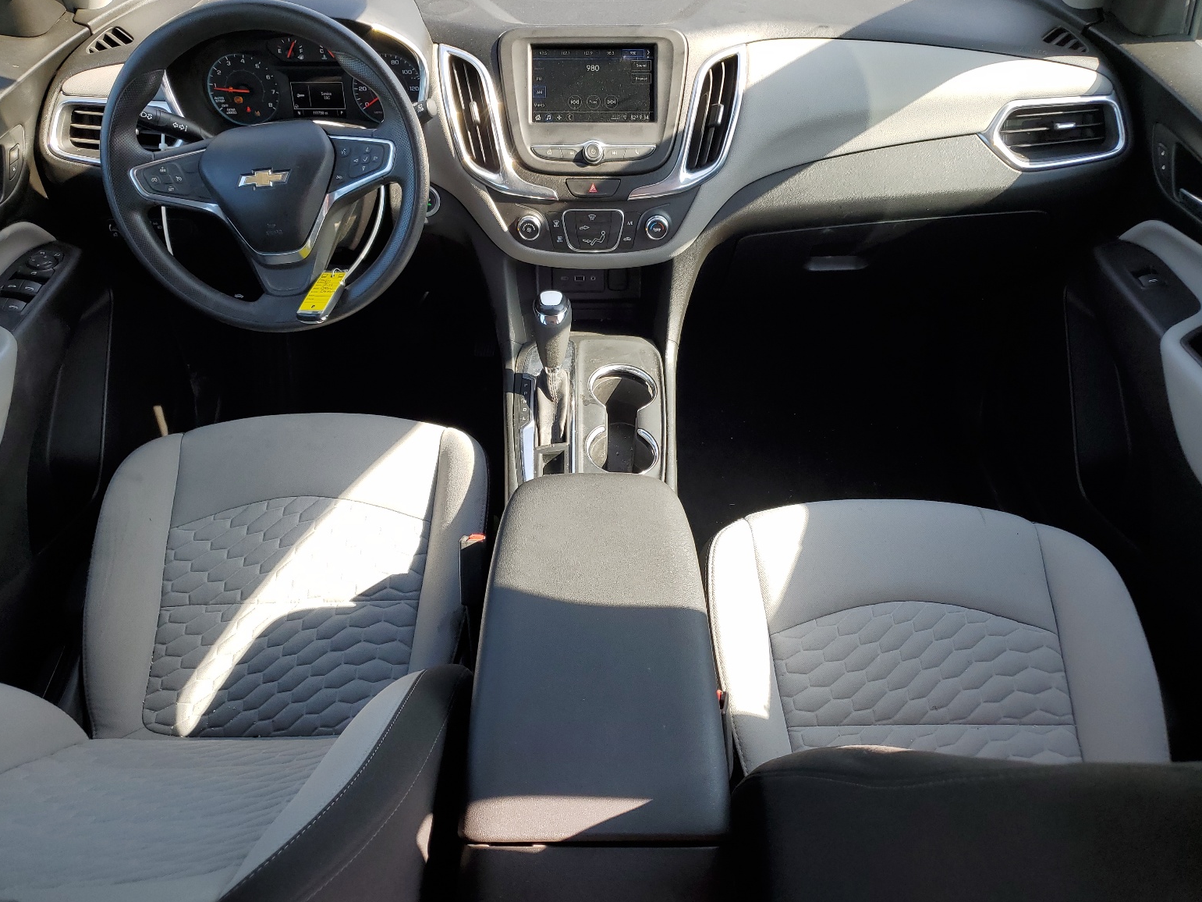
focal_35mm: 27
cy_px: 438
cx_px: 583
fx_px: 938
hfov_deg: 65.3
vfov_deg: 51.4
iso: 50
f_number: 1.5
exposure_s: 1/345
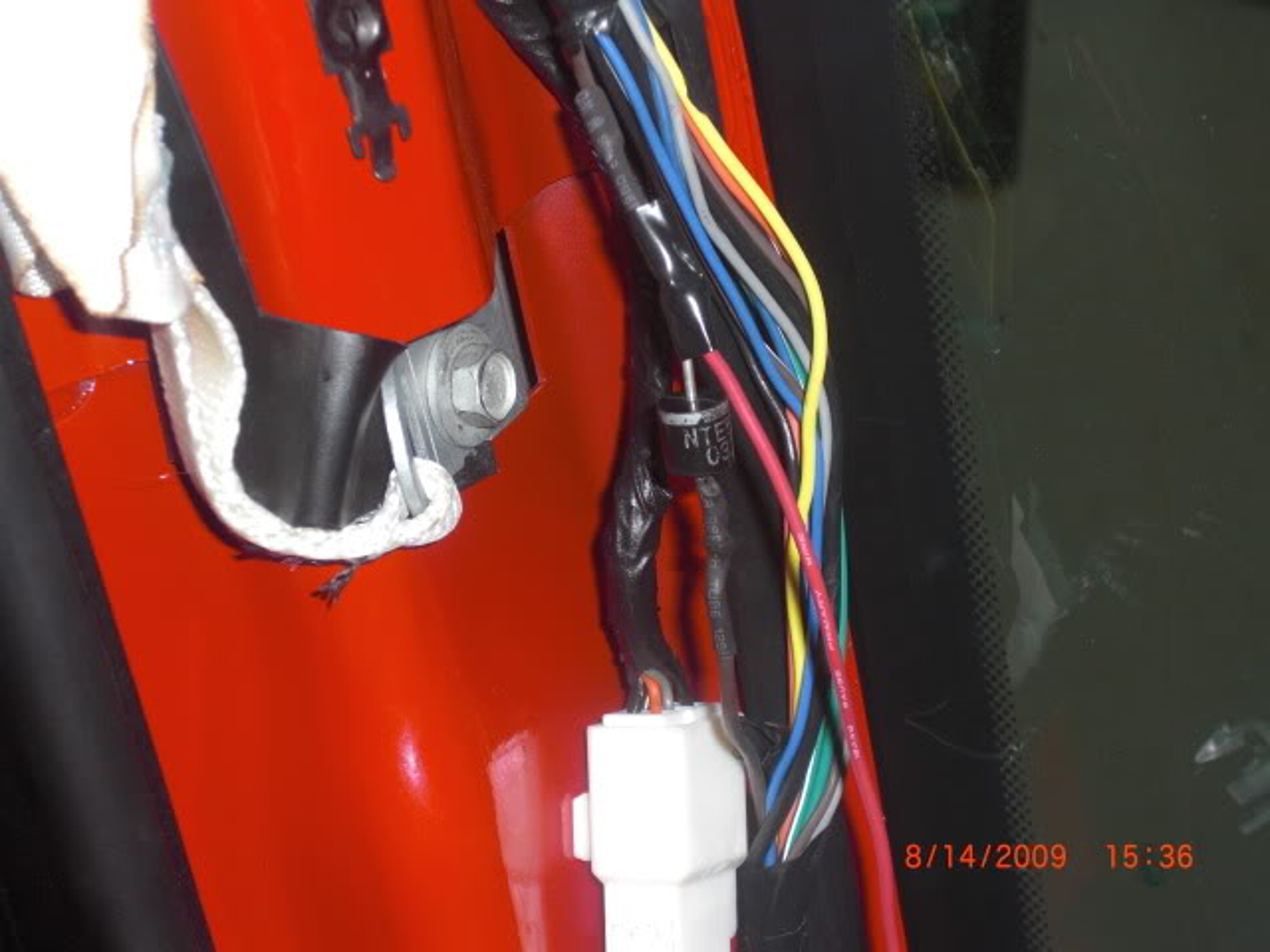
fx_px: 3265
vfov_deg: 16.6
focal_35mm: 89
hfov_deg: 22.0
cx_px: 635
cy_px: 476
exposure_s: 1/60
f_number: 4.8
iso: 100
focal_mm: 15.7
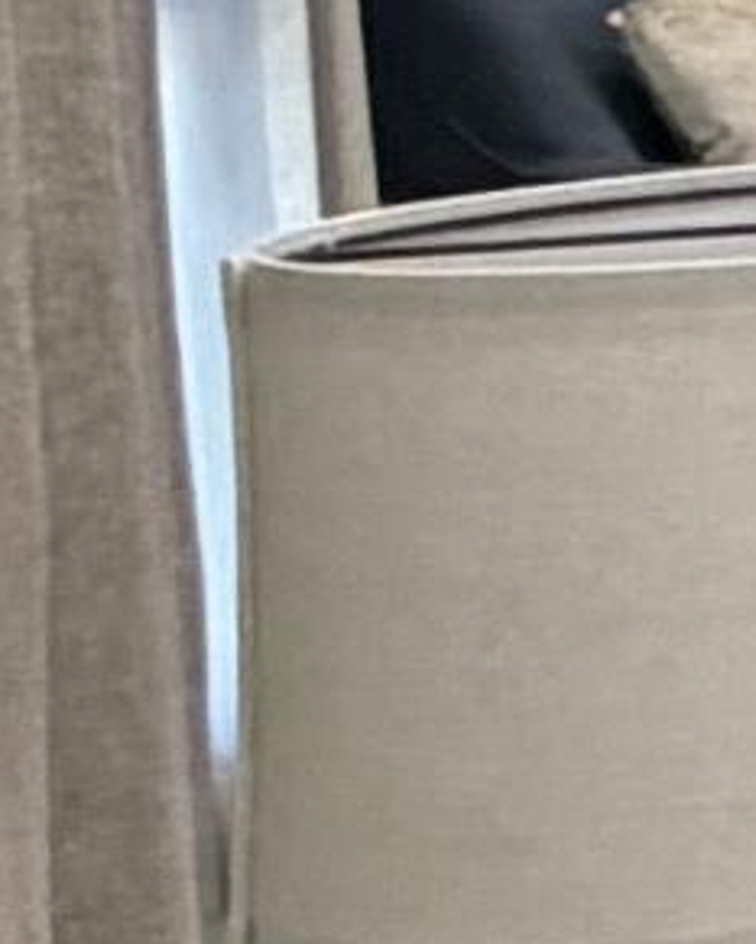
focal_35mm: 141
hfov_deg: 5.6
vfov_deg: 13.1
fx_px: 3941
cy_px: -350
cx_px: 4237
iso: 400
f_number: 2.2
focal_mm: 2.22
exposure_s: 1/60
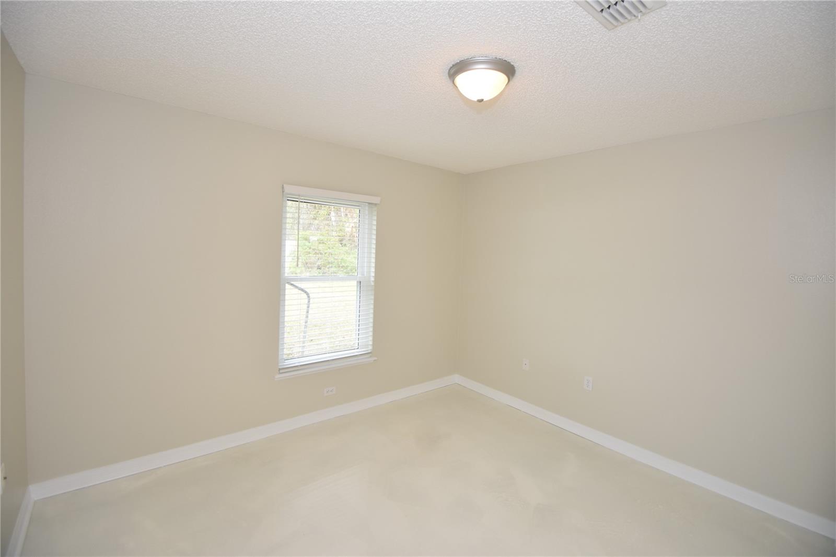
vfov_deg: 77.3
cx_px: 418
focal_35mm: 15
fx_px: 348
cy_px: 278
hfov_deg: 100.4
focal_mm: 10
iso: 250
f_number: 4
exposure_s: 1/60
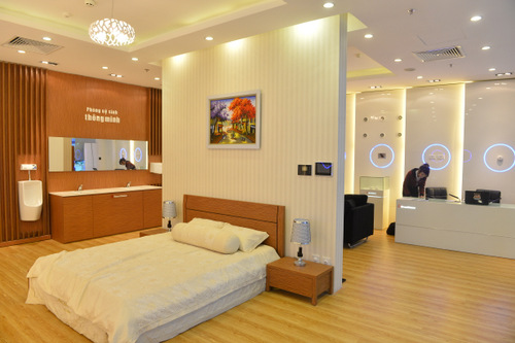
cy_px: 172
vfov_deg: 53.1
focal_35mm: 24
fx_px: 343
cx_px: 258
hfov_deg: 73.8
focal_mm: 24
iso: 800
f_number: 5.6
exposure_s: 1/50
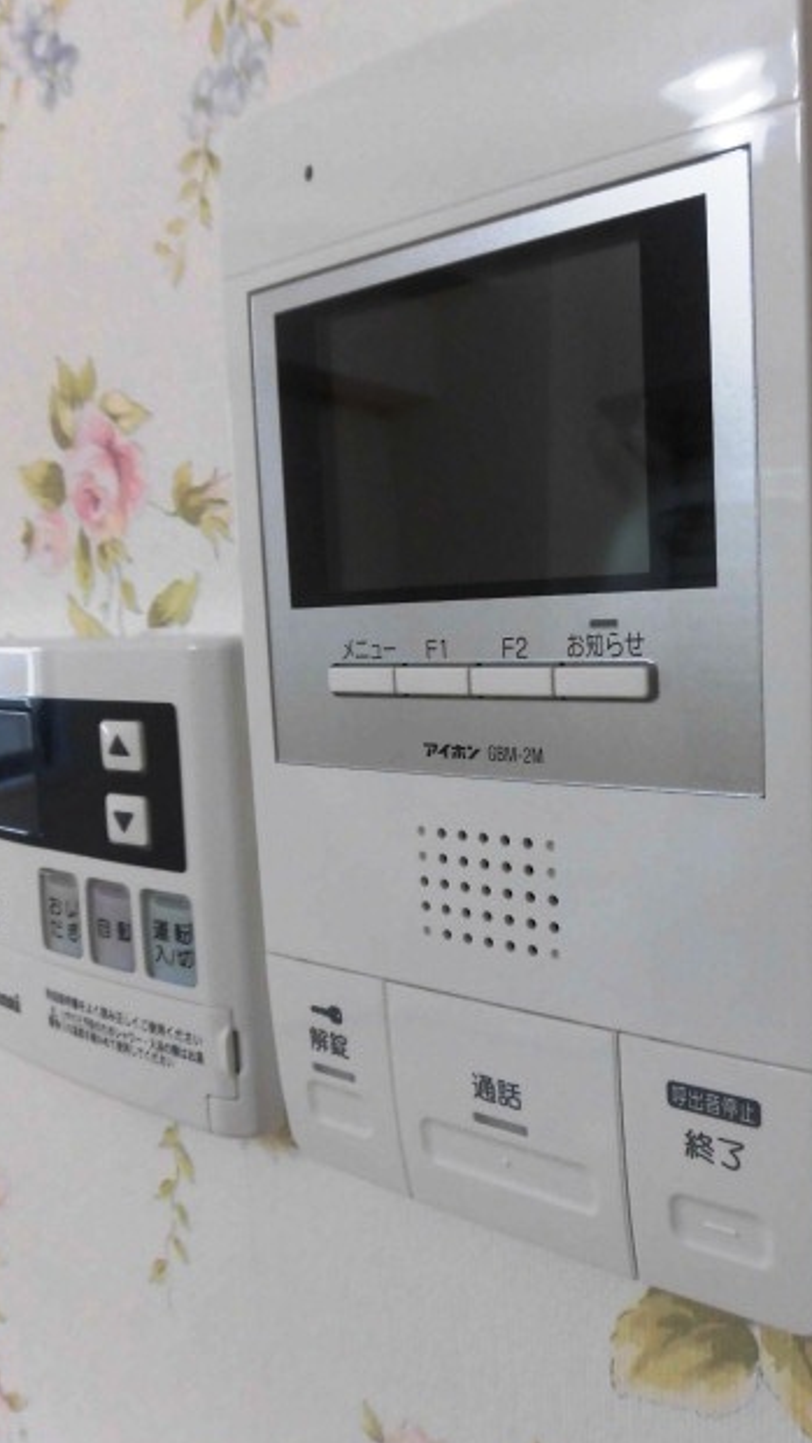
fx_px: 1033
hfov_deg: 42.4
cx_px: 530
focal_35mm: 27
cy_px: 722
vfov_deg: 69.9
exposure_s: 1/50
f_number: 3.1
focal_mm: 4.3
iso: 250
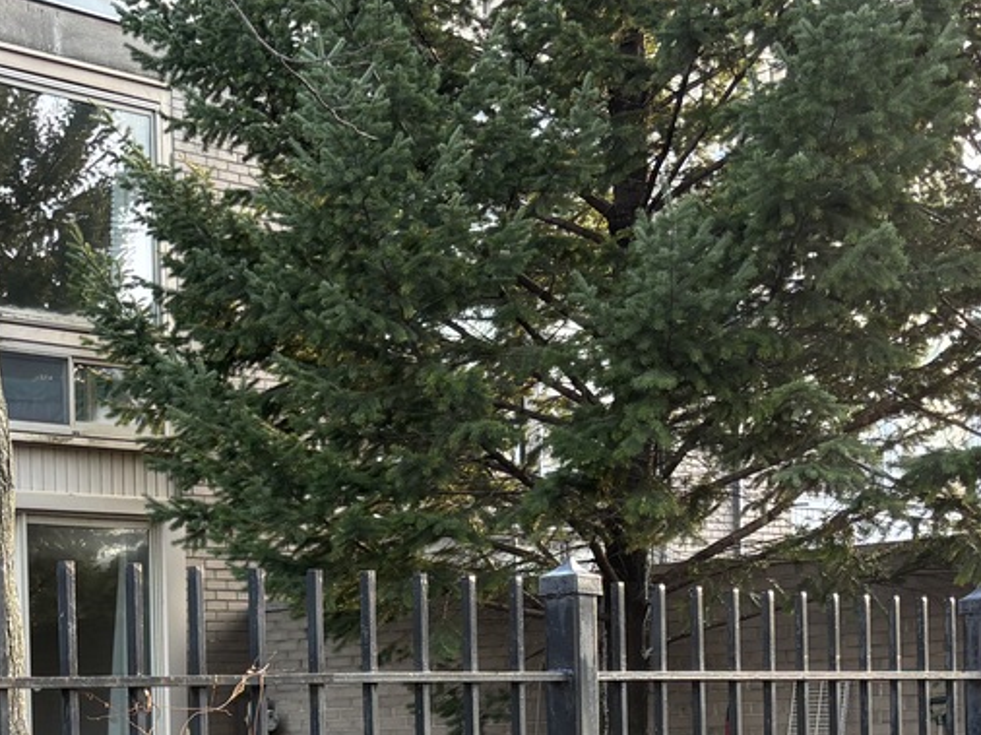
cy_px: 824
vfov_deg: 19.0
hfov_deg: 24.3
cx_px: -136
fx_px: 2096
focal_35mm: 74
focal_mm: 5.96
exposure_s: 1/121
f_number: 1.6
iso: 64
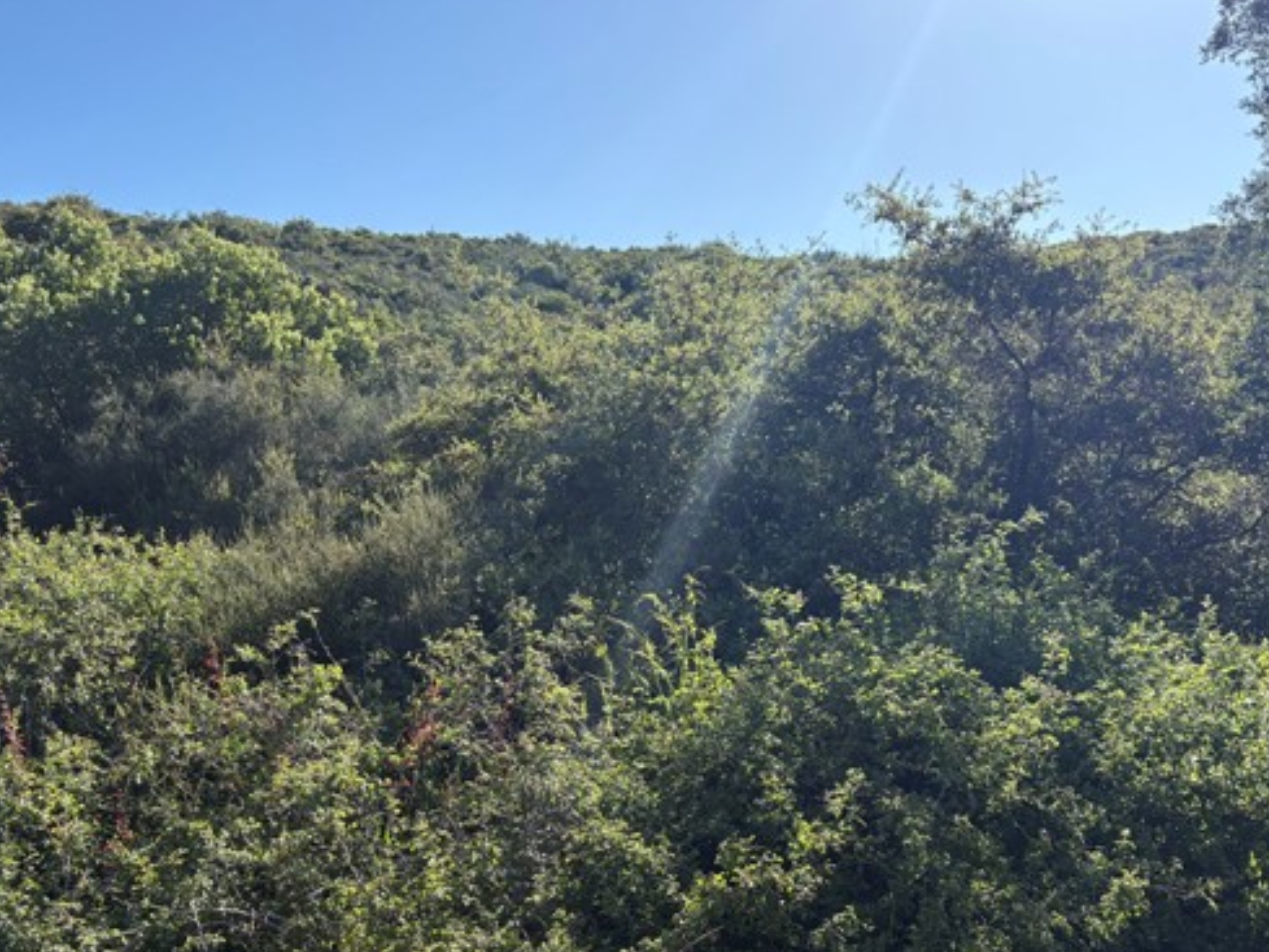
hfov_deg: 53.9
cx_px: 628
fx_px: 1247
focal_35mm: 34
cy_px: 501
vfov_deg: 41.8
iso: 50
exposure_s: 1/2639
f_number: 1.6
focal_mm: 5.96
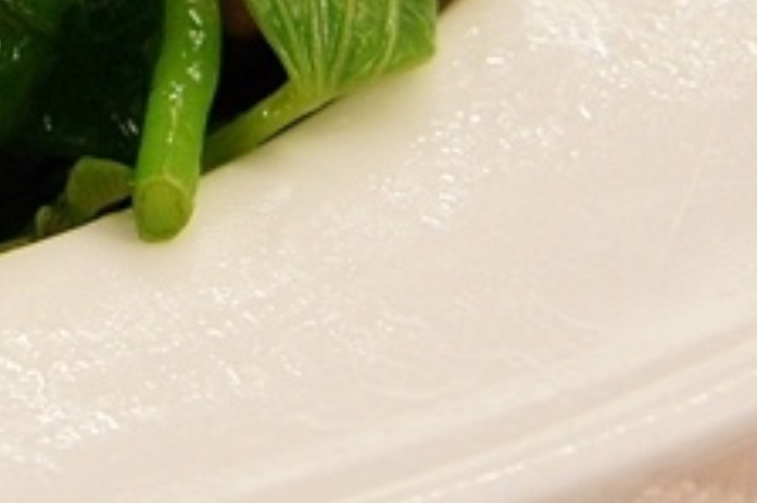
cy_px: -471
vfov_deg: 7.3
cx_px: -558
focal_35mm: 181
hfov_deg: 10.7
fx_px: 3803
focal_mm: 30
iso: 1600
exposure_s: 1/20
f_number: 6.3
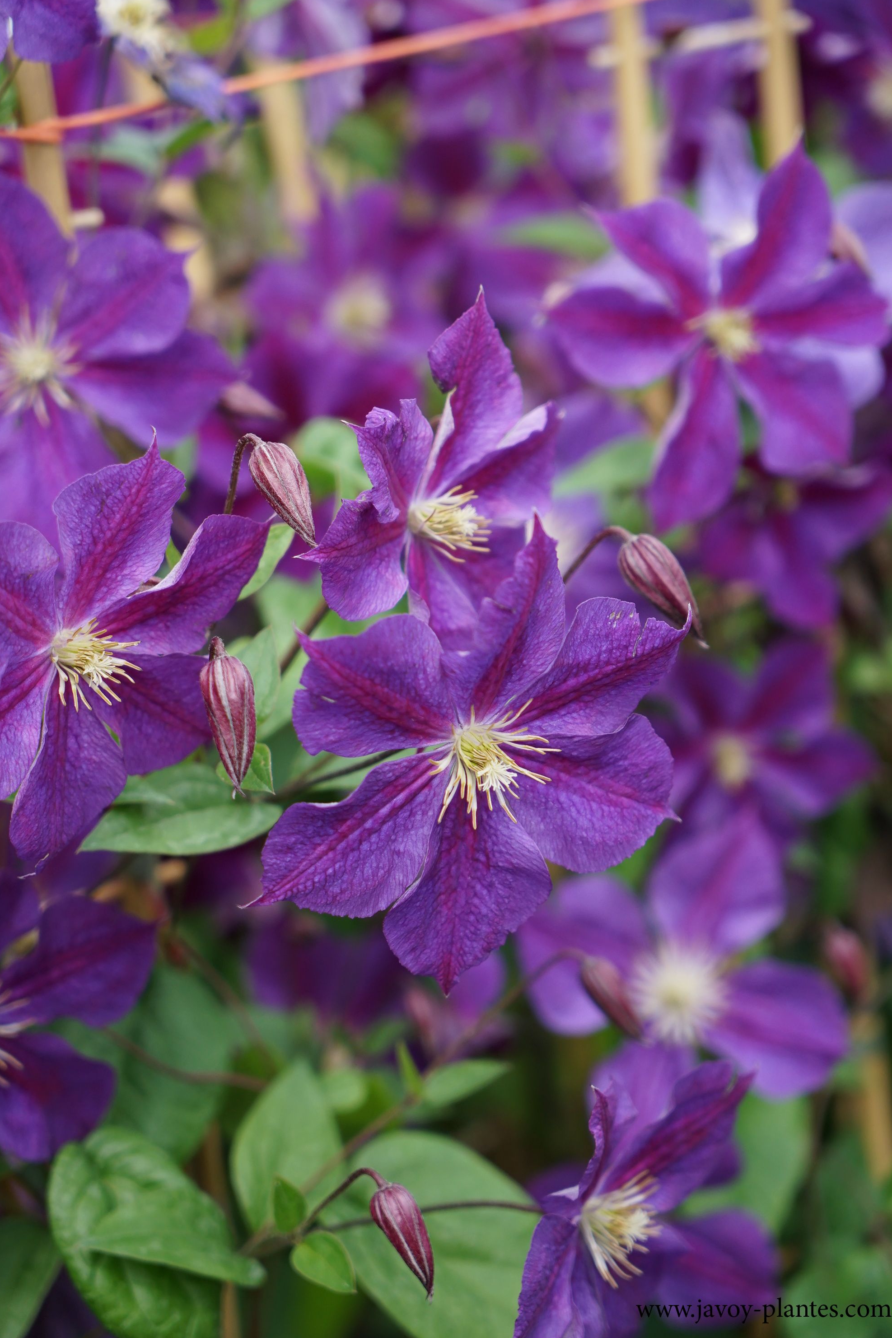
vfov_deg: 28.5
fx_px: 2639
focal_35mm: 71
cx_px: 450
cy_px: 661
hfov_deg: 19.2
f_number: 4
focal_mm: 70
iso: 400
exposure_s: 1/1000
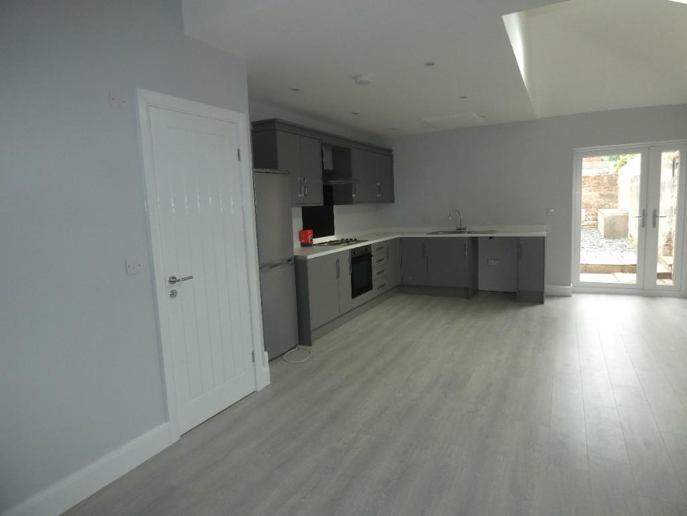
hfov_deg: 81.7
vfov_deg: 66.0
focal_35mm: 20
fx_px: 397
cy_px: 258
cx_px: 344
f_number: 2.8
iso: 160
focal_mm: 3.6
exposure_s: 1/60
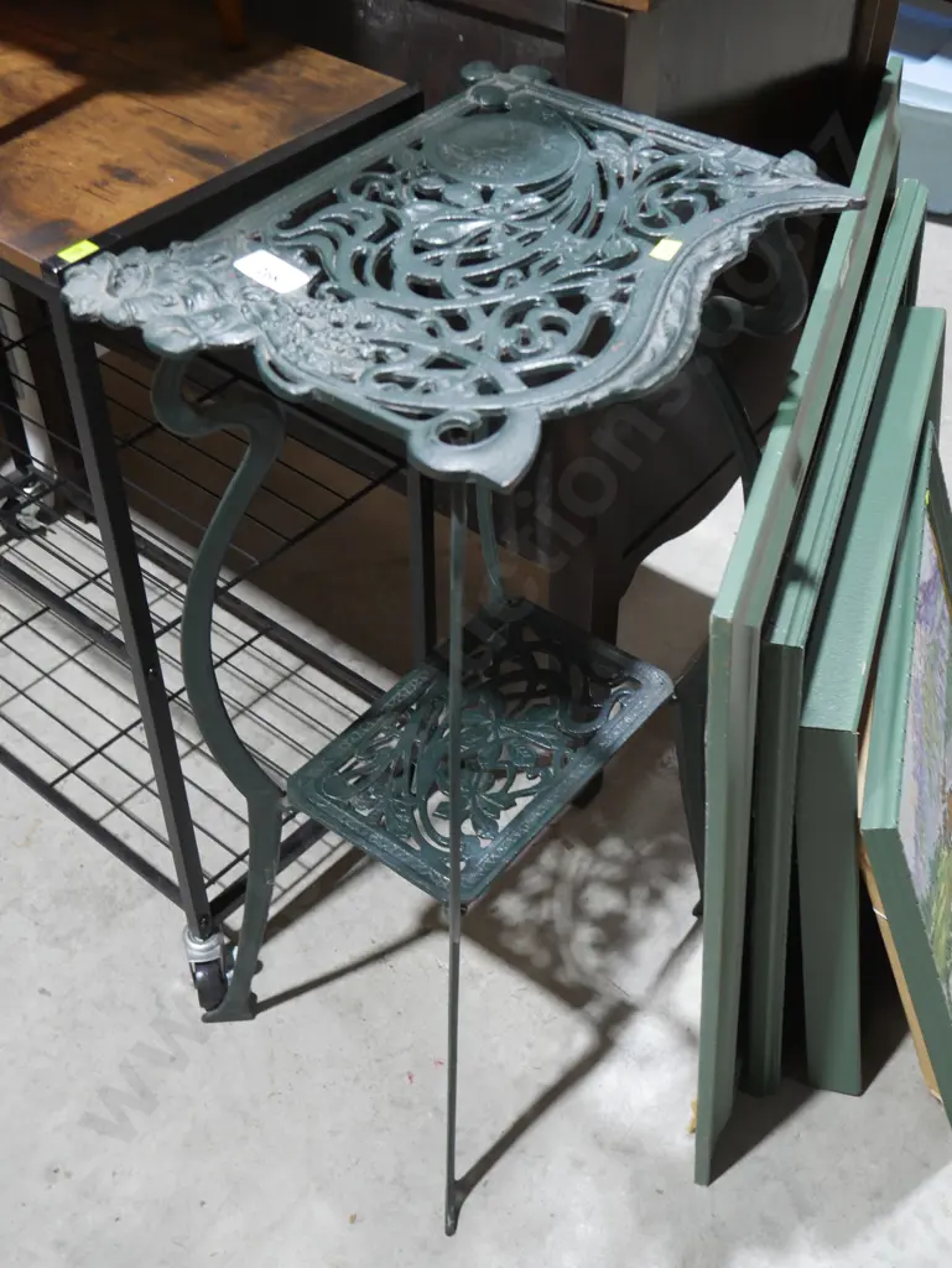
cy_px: 634
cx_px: 476
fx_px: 1466
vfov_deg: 46.8
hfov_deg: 36.0
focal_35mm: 40
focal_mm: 20
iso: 800
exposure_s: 1/60
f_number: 4.5
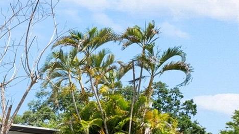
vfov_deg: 16.5
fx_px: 431
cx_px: -118
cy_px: 188
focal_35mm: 68
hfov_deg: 24.3
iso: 200
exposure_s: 1/640
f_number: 8
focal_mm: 19
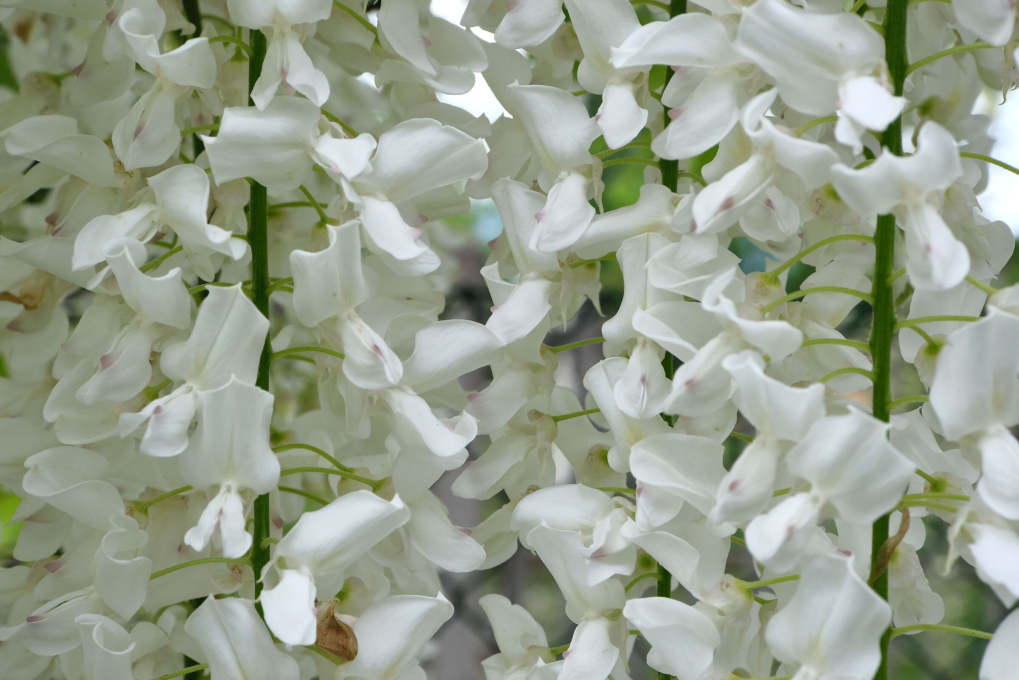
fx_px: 1528
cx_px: 510
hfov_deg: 36.9
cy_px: 340
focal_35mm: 54
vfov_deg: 25.1
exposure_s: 1/52
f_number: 13
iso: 640
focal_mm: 35.8
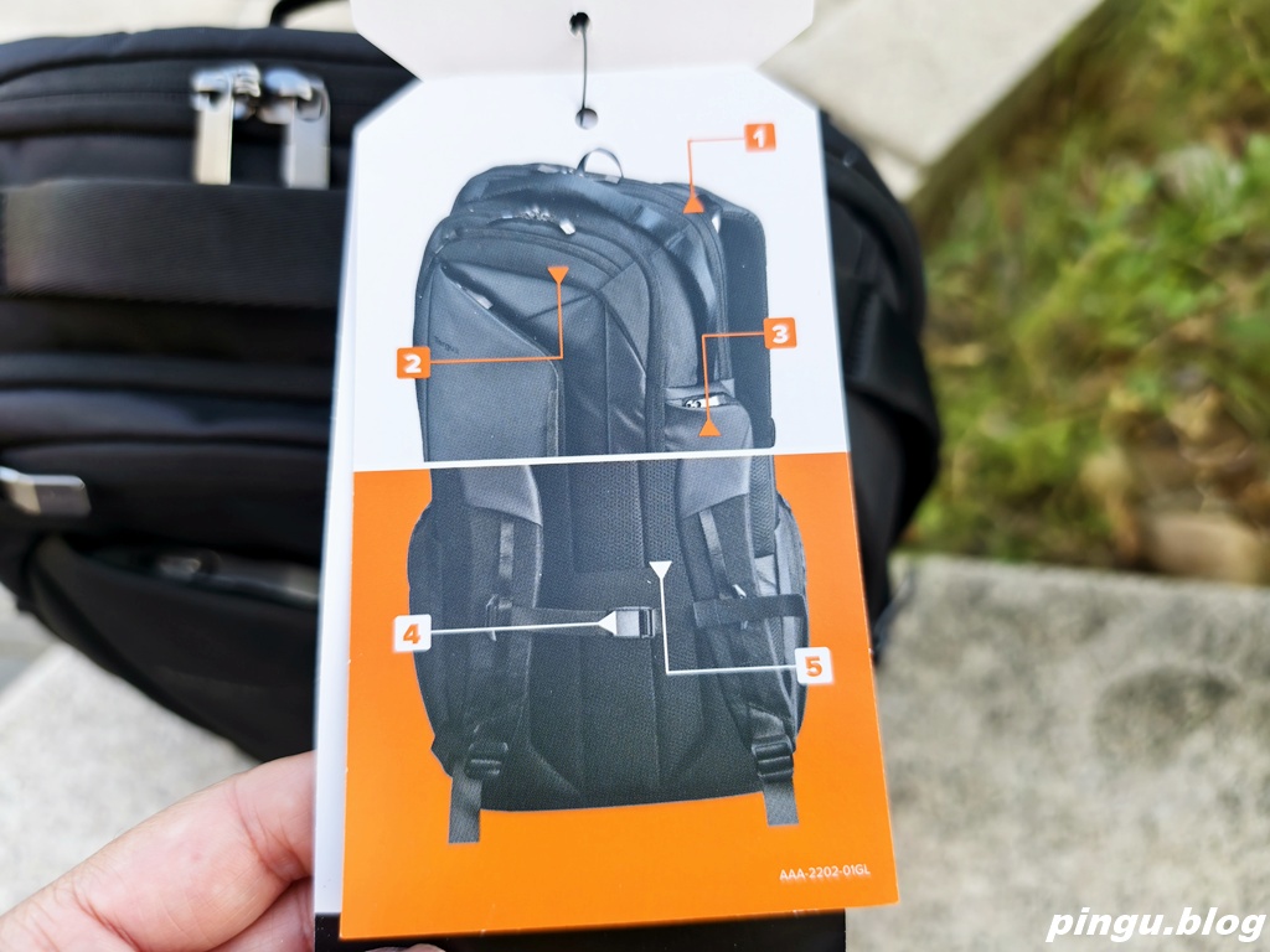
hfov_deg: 73.9
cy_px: 476
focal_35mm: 23
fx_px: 844
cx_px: 635
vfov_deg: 58.9
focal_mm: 6.54
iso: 72
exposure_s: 1/251
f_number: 1.57
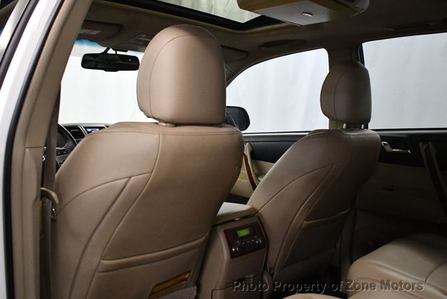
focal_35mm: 36
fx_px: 447
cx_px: 224
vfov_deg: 36.9
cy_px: 150
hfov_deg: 53.1
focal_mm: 18
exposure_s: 1/125
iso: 2800
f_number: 3.5
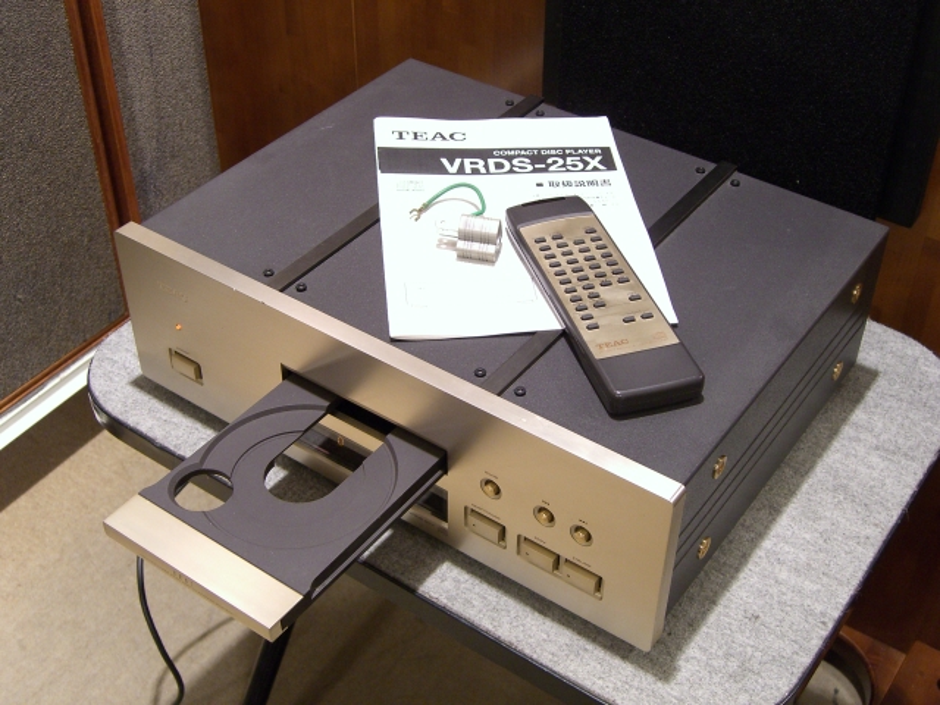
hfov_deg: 41.2
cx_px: 470
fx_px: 1249
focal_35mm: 46
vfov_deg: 31.5
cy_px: 352
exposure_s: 1/10
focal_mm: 9.5
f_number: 3.1
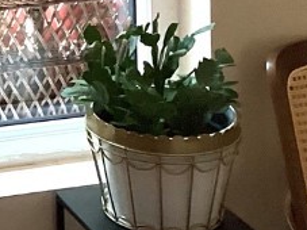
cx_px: -238
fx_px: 1241
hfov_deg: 12.9
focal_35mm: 140
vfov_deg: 9.7
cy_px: -254
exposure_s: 1/60
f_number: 2.4
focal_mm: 3.3
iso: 200
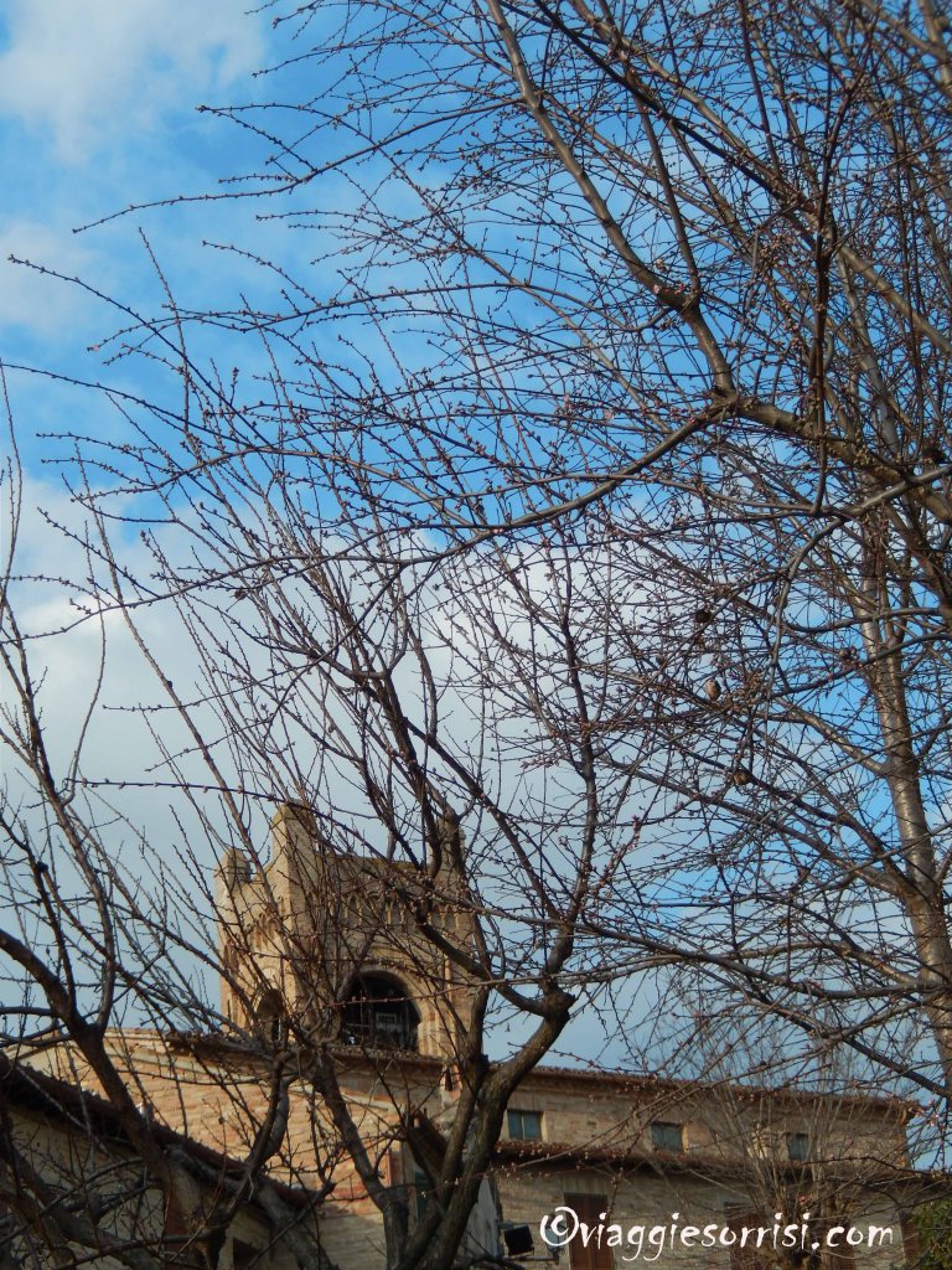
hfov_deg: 21.9
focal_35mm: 67
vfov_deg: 29.0
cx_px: 476
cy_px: 635
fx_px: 2457
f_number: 4.8
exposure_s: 1/400
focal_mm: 12
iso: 125
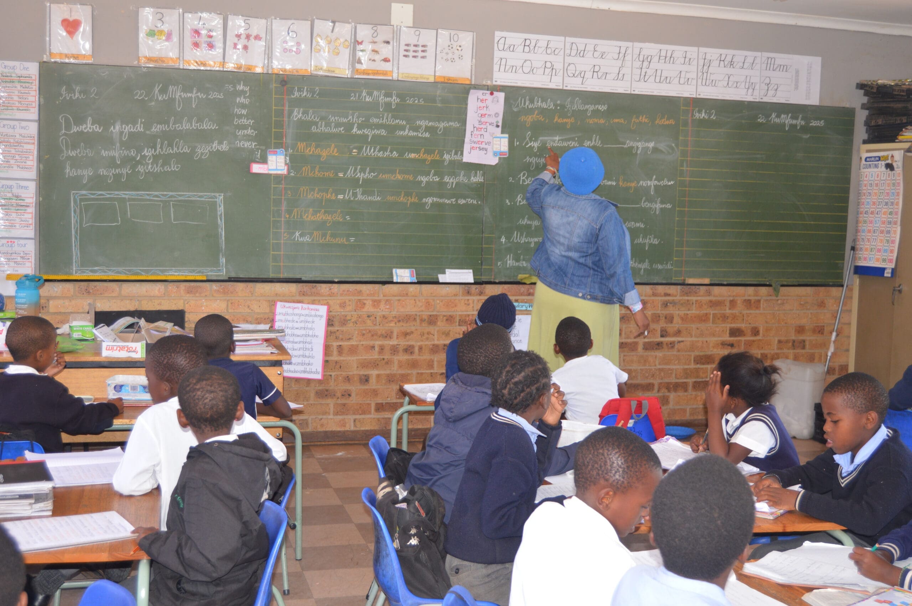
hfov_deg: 46.4
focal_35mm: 42
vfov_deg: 31.8
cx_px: 456
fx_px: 1063
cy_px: 303
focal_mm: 28
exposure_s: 1/60
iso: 450
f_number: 4
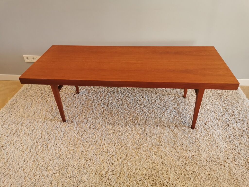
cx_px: 124
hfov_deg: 65.3
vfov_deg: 51.4
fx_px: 194
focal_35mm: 27
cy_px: 94
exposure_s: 1/100
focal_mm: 5.58
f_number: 1.8
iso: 200
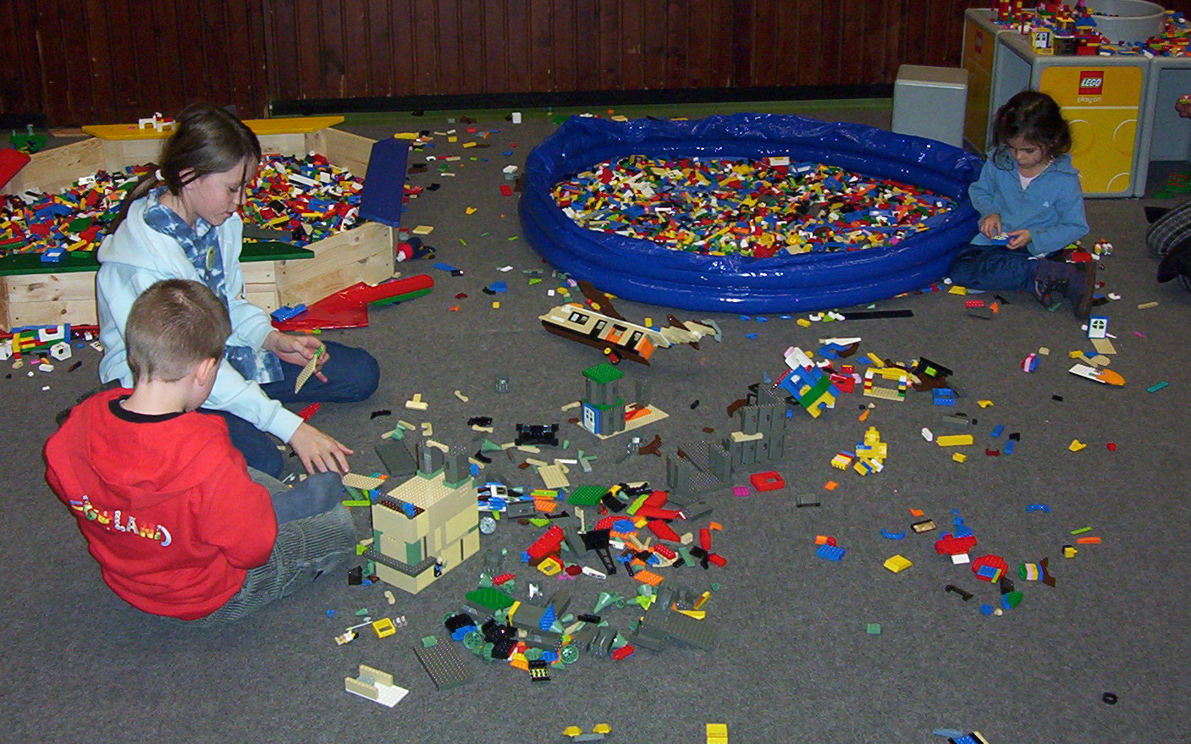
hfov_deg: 38.2
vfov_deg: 24.3
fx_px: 1720
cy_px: 252
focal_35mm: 53
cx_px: 609
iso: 140
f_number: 2.73
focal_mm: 5.77
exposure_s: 1/60
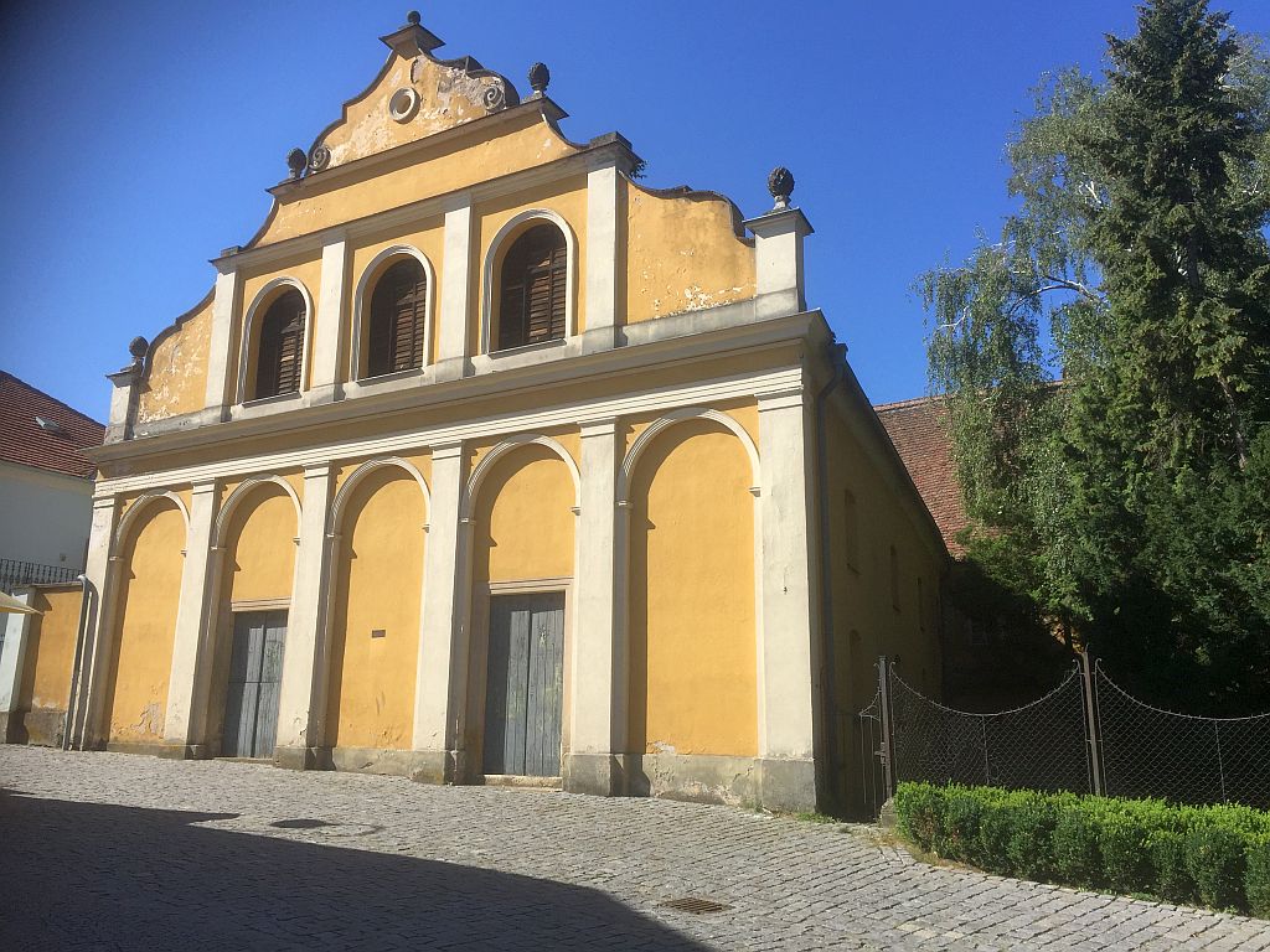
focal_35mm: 29
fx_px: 1064
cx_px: 635
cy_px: 476
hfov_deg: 61.7
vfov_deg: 48.2
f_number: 2.2
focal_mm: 4.15
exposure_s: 1/1721
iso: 32
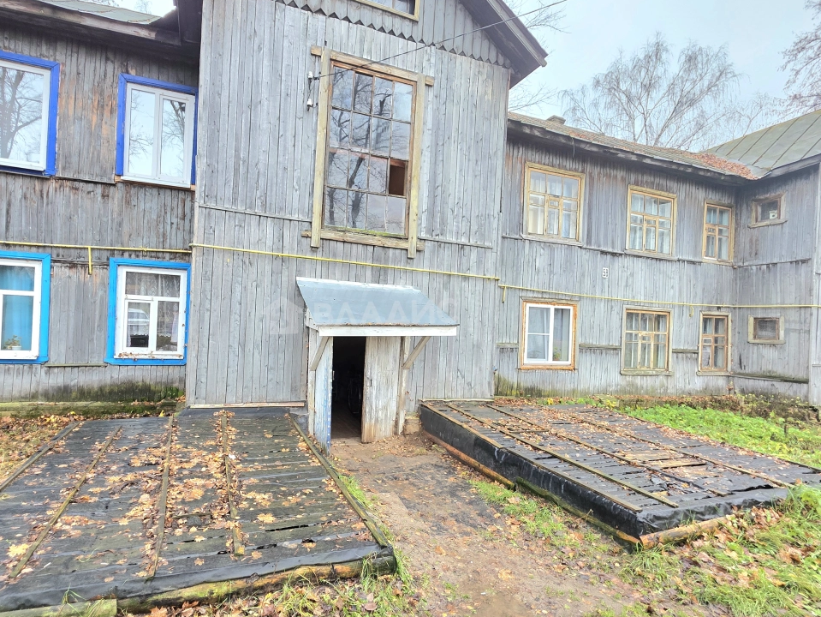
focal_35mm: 17
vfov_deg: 74.8
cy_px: 311
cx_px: 360
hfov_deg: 90.6
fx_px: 403
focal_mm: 2.2
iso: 125
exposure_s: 1/120
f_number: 1.9
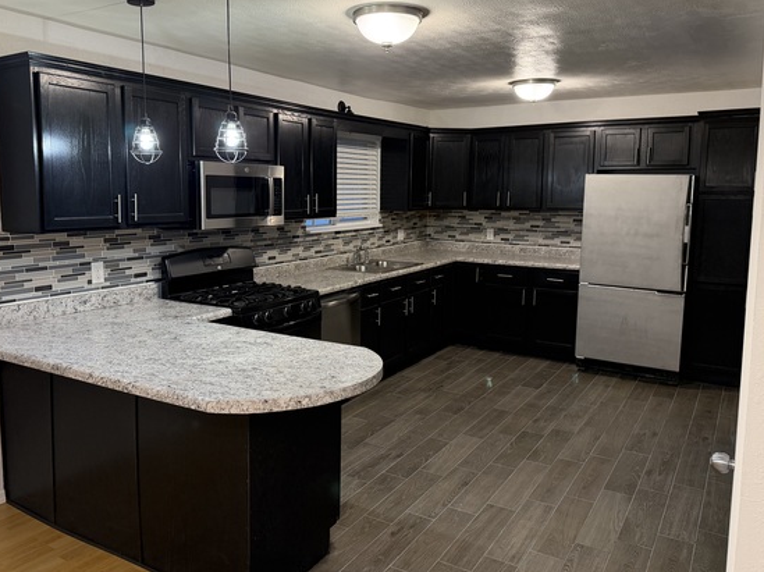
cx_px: 363
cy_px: 262
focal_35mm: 28
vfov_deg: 49.6
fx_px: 618
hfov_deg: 63.4
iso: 320
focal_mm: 6.76
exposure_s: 1/120
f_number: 1.78
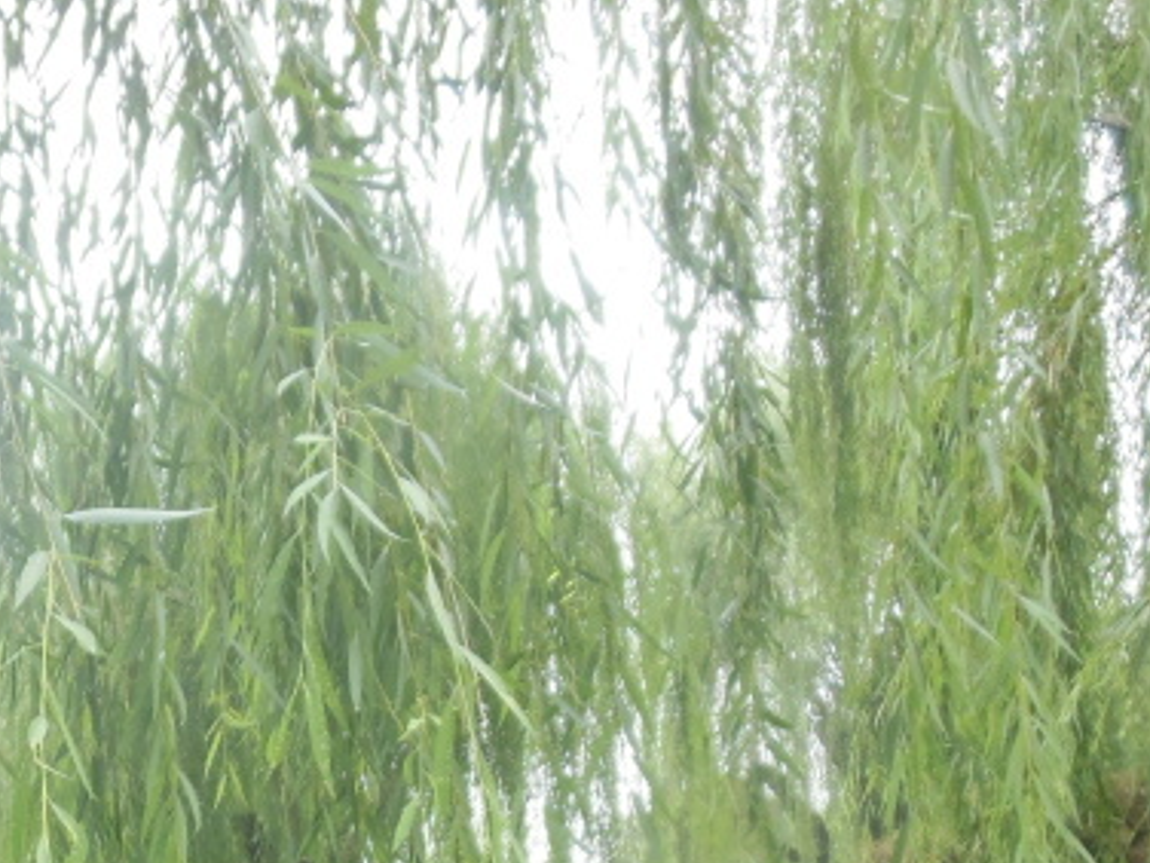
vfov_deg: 19.9
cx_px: 55
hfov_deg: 27.3
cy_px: 1123
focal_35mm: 68
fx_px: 2259
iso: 200
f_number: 3.2
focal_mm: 4.5
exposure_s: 1/250
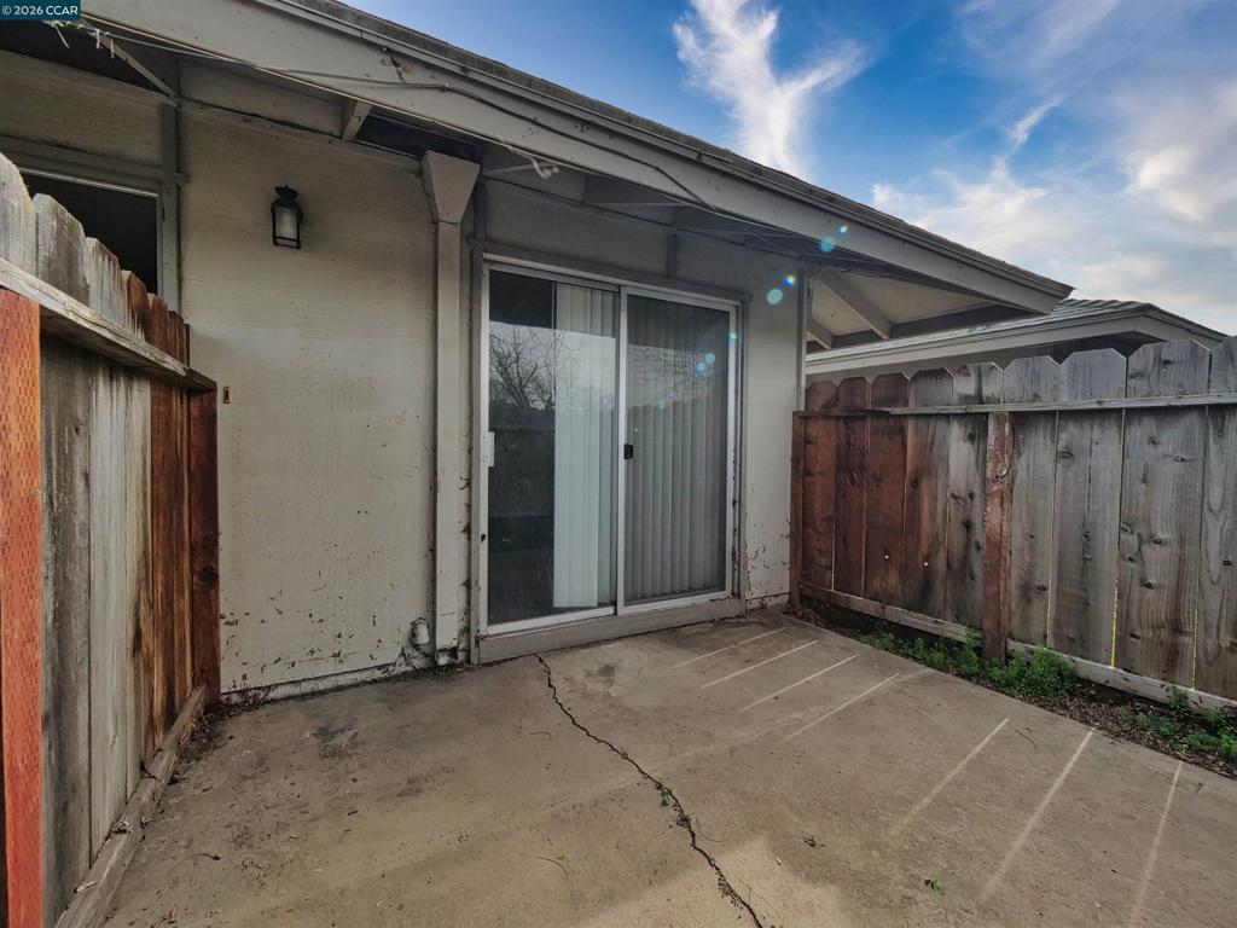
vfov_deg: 85.7
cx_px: 618
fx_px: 500
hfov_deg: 102.1
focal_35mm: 14
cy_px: 464
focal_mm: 7
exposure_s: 1/250
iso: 125
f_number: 5.6
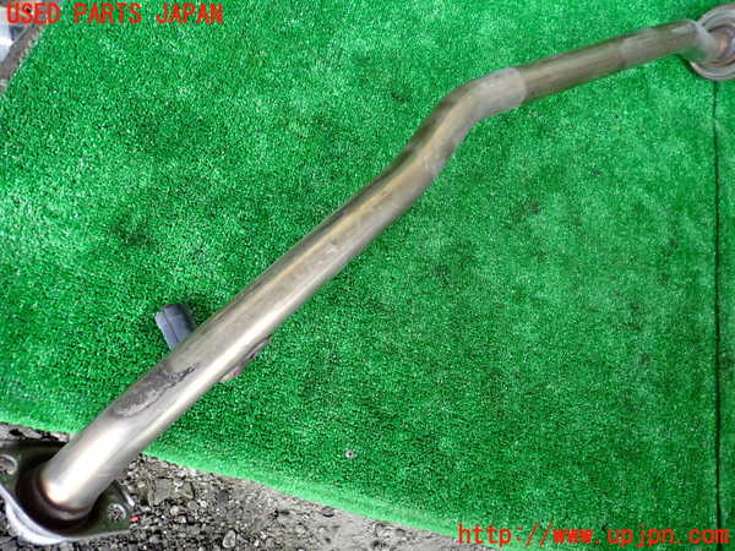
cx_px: 368
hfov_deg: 69.4
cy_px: 276
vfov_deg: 54.9
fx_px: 531
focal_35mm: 25
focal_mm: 4.5
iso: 500
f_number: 2
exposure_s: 1/60
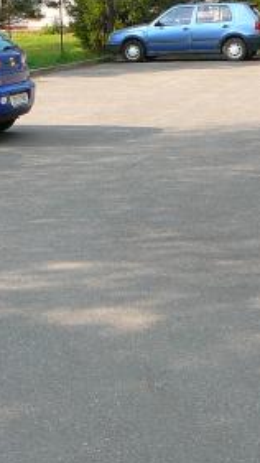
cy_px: 234
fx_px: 1067
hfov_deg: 13.8
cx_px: 21
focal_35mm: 87
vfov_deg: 24.5
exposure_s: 1/400
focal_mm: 5.2
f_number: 2.8
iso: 80
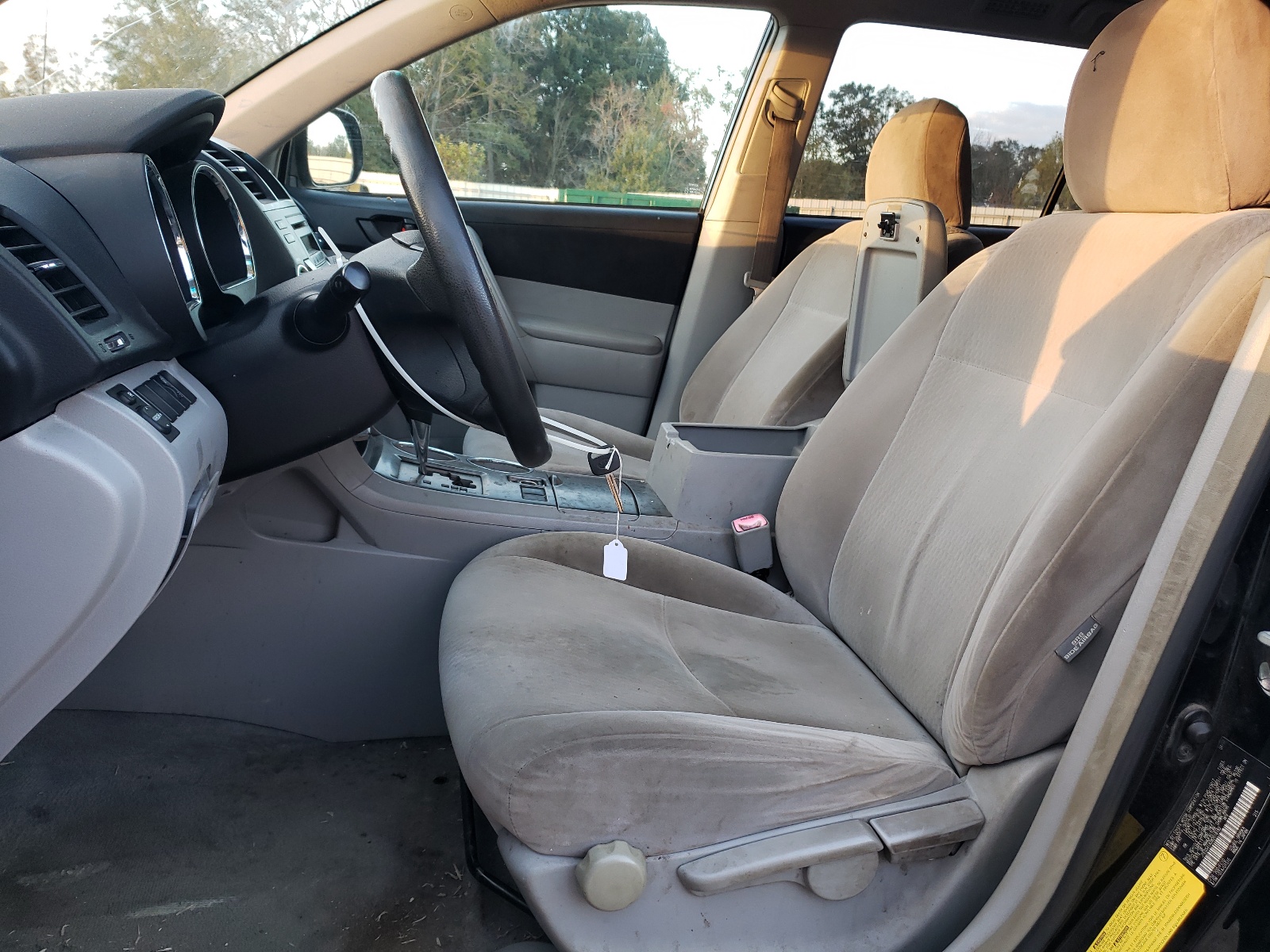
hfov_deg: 67.3
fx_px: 954
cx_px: 635
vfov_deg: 53.1
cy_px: 476
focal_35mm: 26
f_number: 1.5
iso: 71
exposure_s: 1/60.2
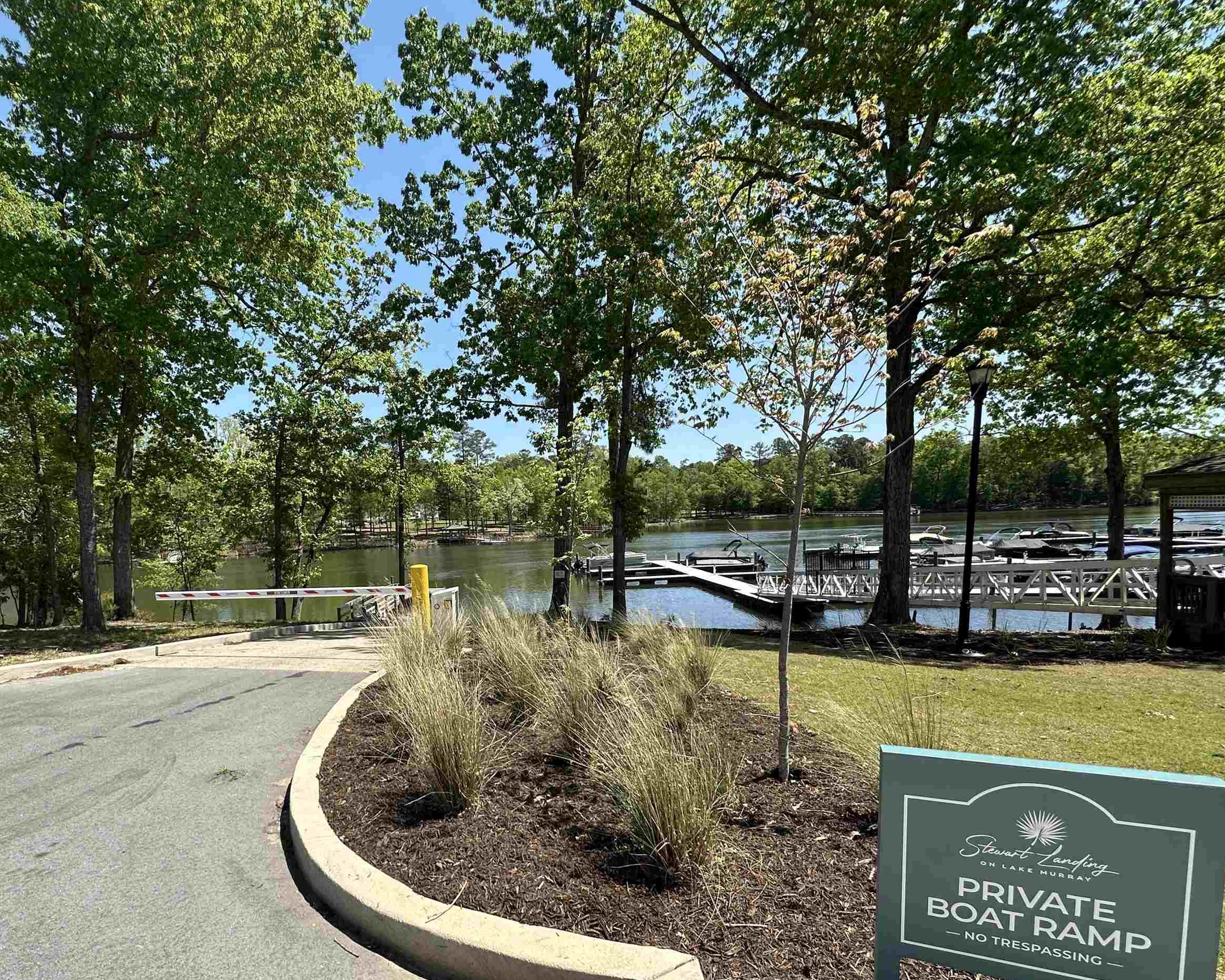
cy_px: 592
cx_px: 480
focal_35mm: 18
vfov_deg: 73.0
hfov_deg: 85.1
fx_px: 653
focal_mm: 2.22
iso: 40
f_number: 2.2
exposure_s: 1/1221
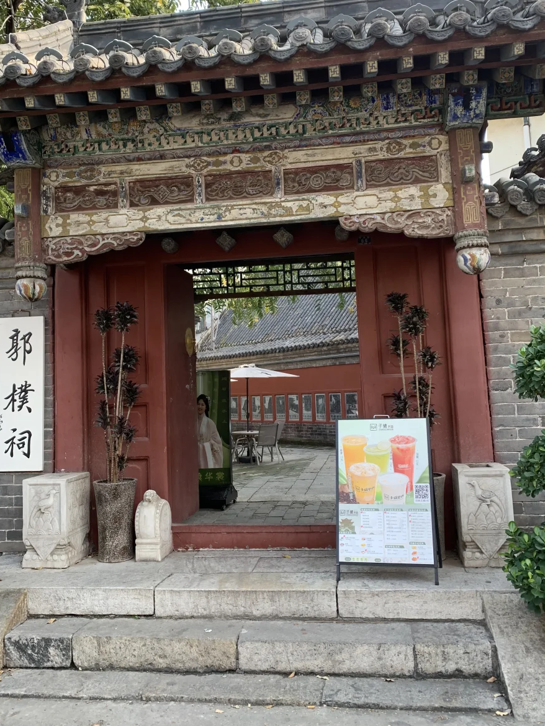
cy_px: 321
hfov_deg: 44.2
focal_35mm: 32
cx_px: 257
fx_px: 672
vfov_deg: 56.7
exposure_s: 1/167
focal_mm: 4.25
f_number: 1.8
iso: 25
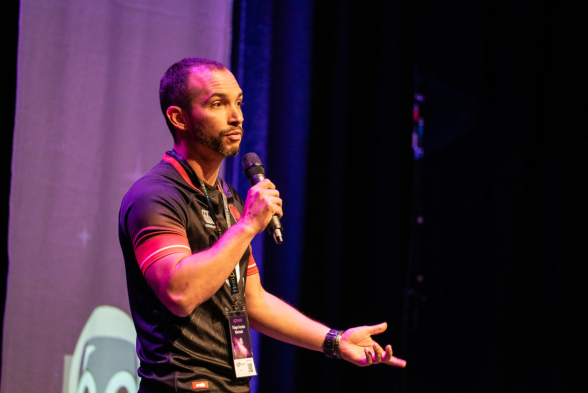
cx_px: 294
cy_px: 196
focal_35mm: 300
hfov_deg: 6.9
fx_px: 4903
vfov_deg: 4.6
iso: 3200
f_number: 5.6
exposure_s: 1/80
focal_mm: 300
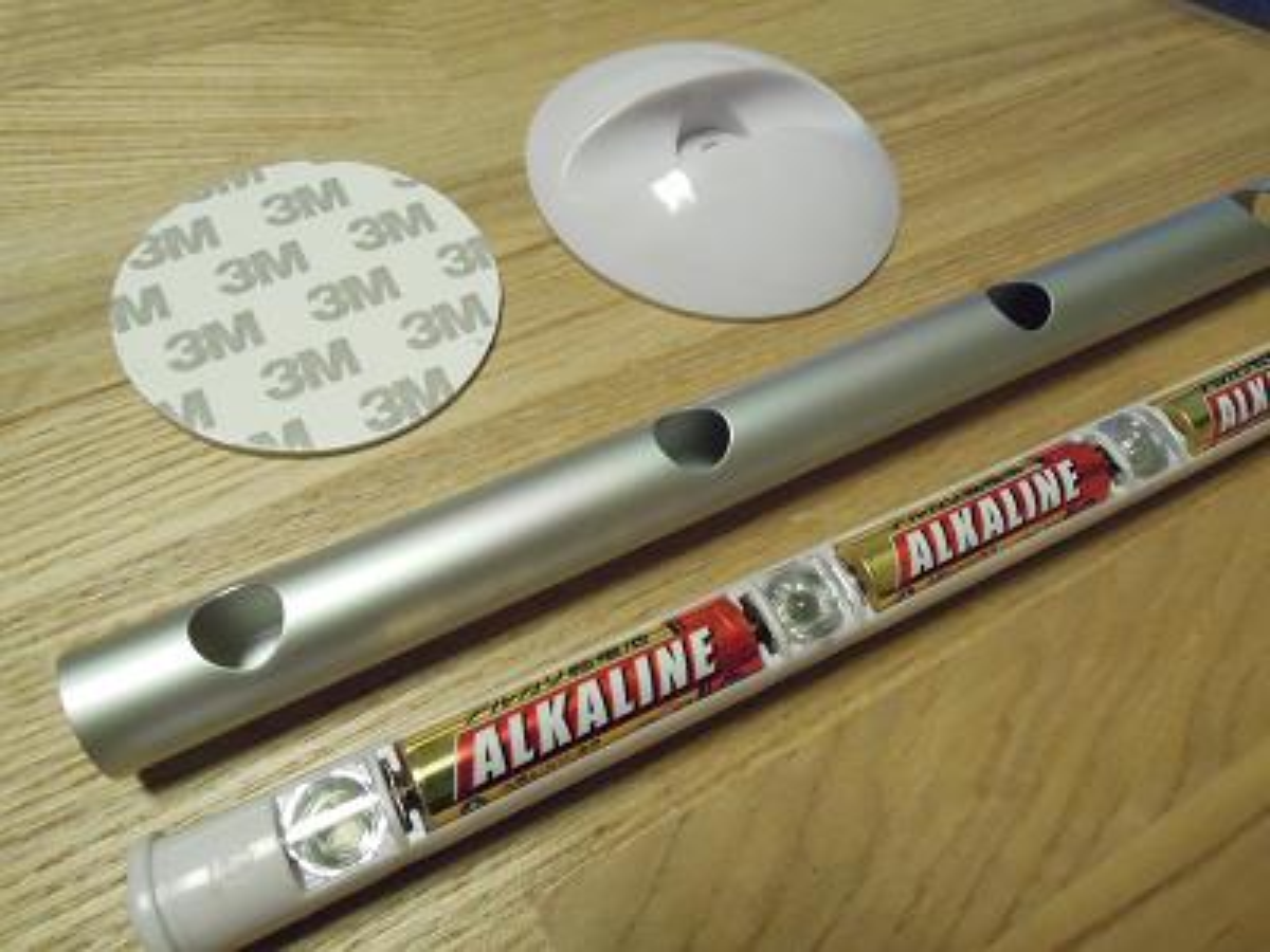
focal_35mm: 24
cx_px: 635
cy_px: 476
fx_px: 881
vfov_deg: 56.8
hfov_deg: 71.6
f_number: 7.1
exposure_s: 1/30
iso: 1600
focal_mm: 4.3
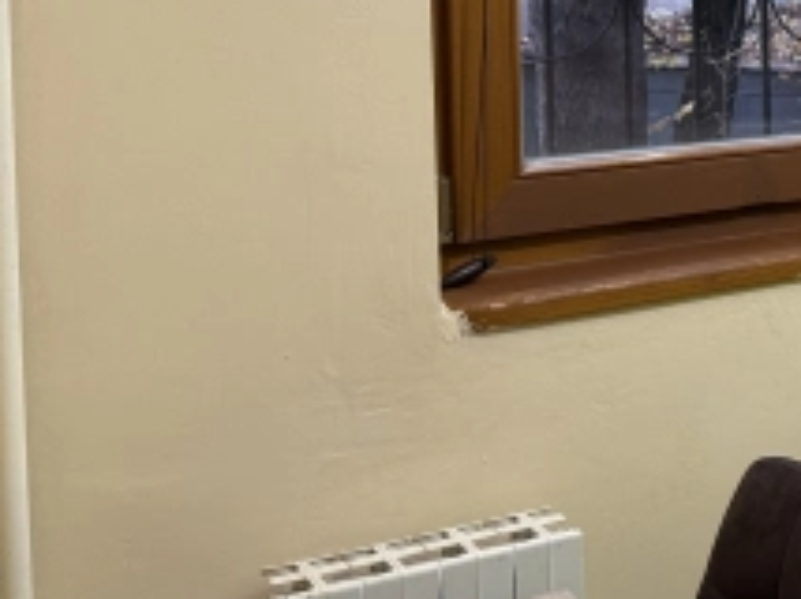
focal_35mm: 70
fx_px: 1618
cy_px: 26
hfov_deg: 23.9
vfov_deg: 20.4
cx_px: 1082
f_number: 1.78
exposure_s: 1/100
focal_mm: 6.76
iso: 200
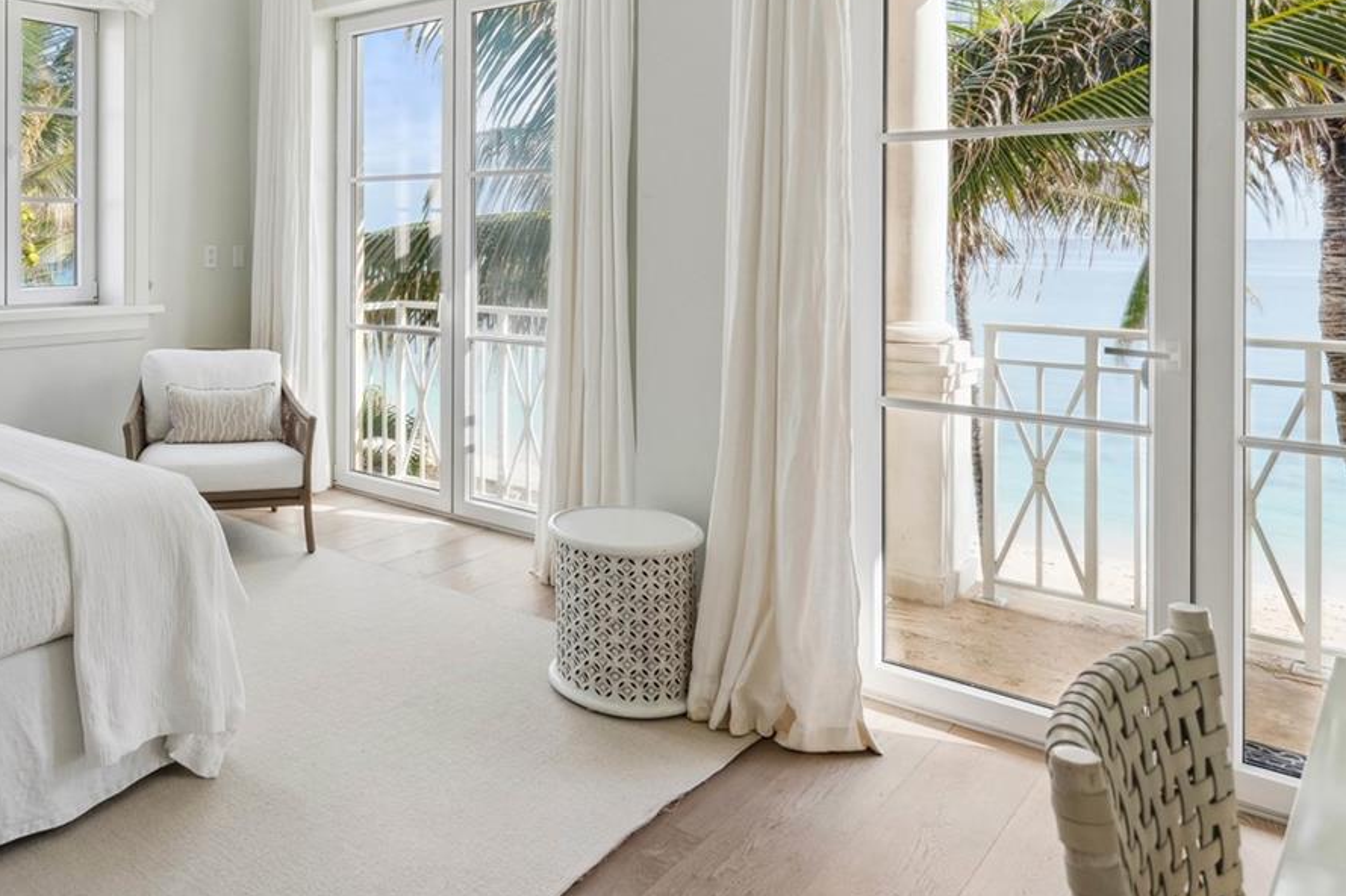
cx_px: 354
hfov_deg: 63.8
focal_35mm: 27
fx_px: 1009
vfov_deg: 46.9
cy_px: 278
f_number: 9
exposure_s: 1/160
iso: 400
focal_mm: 15
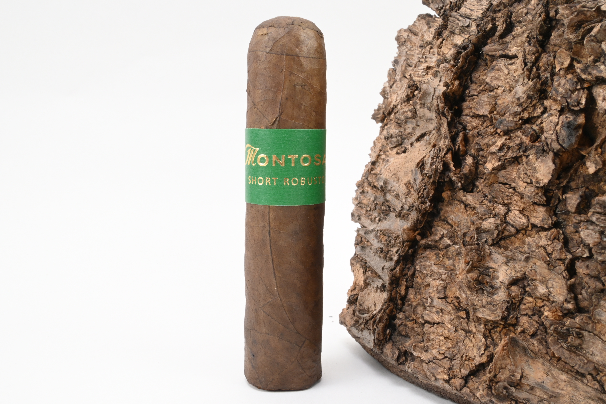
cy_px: 202
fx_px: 656
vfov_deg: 34.2
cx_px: 303
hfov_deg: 49.6
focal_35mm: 39
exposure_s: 1/15
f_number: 22
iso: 640
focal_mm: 26
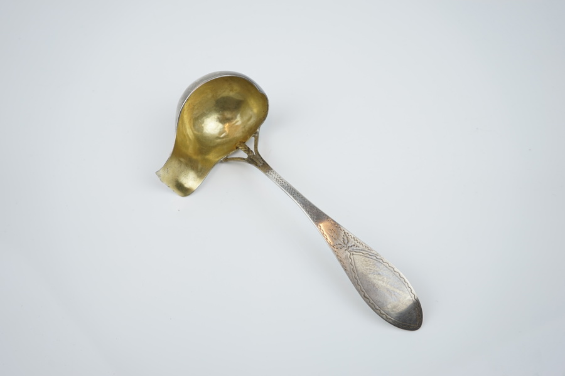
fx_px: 581
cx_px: 282
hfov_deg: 51.9
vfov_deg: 35.9
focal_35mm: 37
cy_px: 188
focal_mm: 37
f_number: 5.6
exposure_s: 1/80
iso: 100
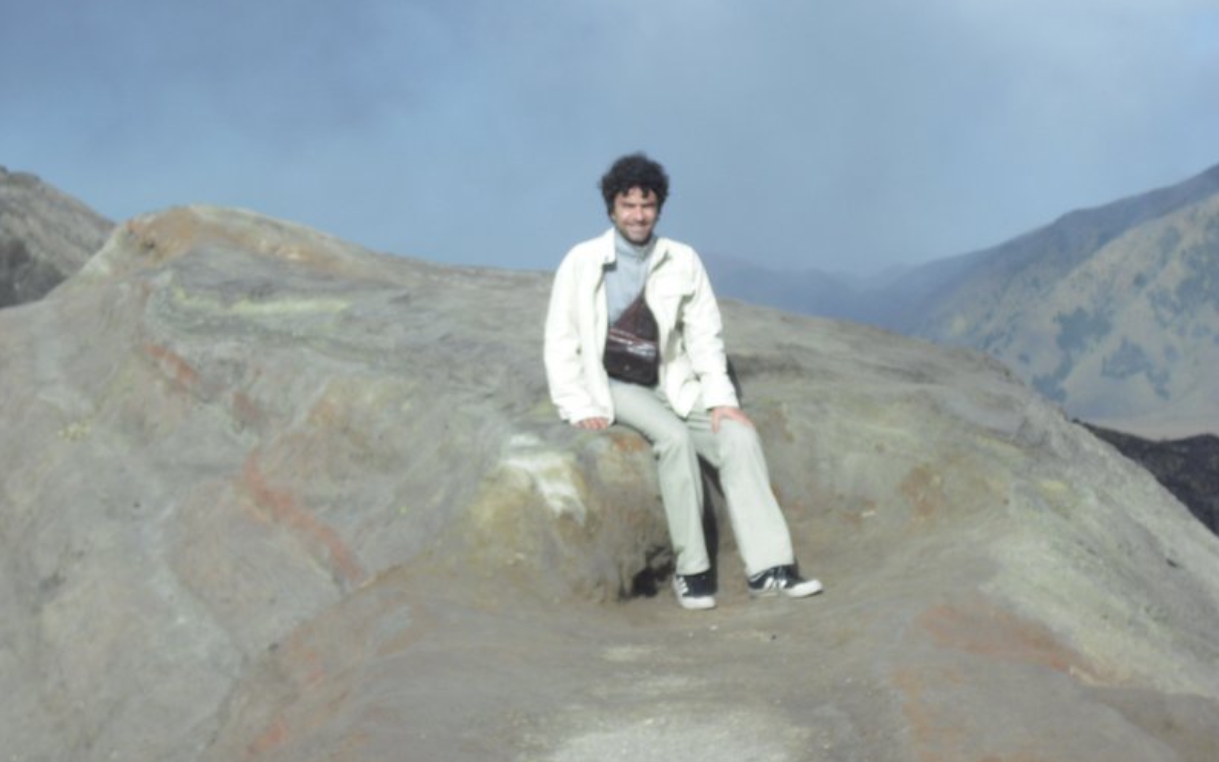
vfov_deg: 13.2
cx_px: 609
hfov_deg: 21.0
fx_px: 3289
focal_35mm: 99
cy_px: 353
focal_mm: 15.3
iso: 100
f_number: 4.7
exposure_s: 1/800
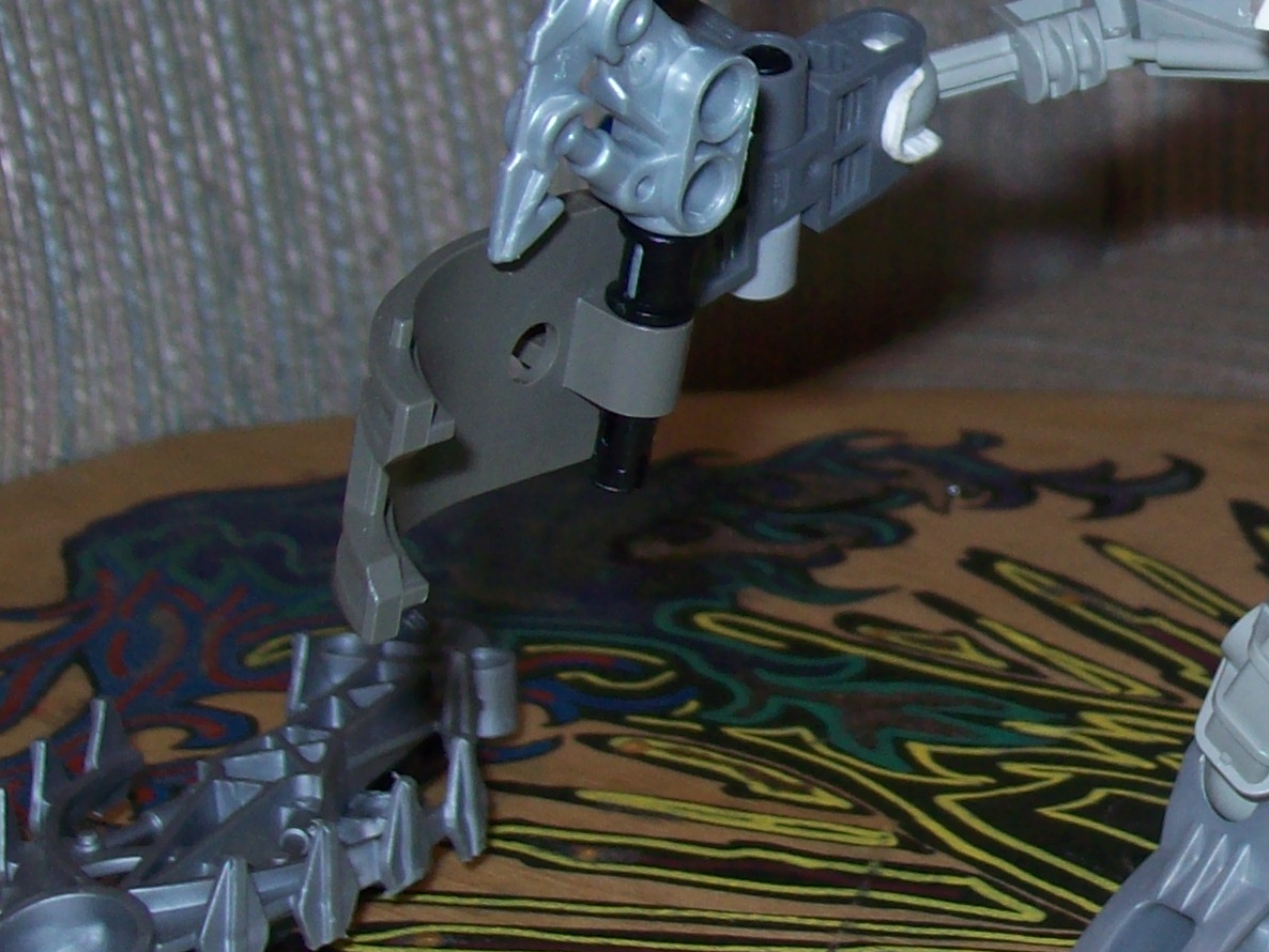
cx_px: 1505
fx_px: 3960
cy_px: 320
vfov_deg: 13.7
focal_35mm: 108
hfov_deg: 17.4
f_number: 3
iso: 80
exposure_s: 1/73.6
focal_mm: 7.6
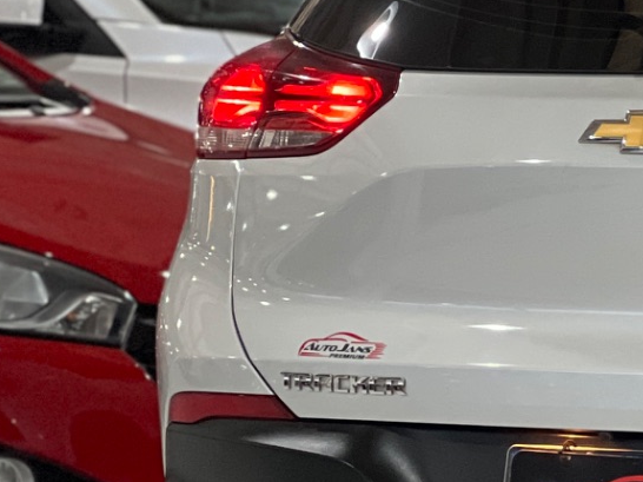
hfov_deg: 7.2
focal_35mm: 271
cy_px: 326
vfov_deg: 5.5
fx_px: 5032
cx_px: 1009
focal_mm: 9
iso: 320
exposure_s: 1/40
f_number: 2.8
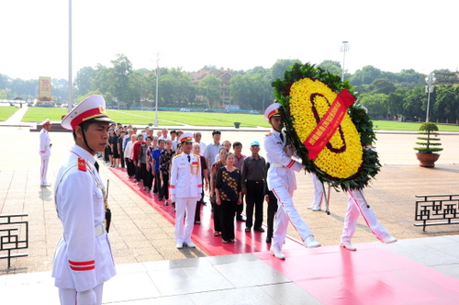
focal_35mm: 38
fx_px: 478
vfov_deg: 35.4
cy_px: 152
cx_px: 230
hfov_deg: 51.3
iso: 320
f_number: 14
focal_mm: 25
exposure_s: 1/160
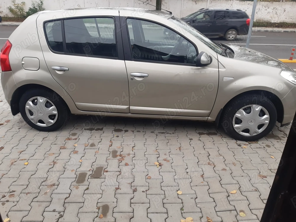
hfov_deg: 67.3
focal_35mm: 26
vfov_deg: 53.1
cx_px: 148
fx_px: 222
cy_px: 111
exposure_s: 1/170
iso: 40
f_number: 1.7
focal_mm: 3.92
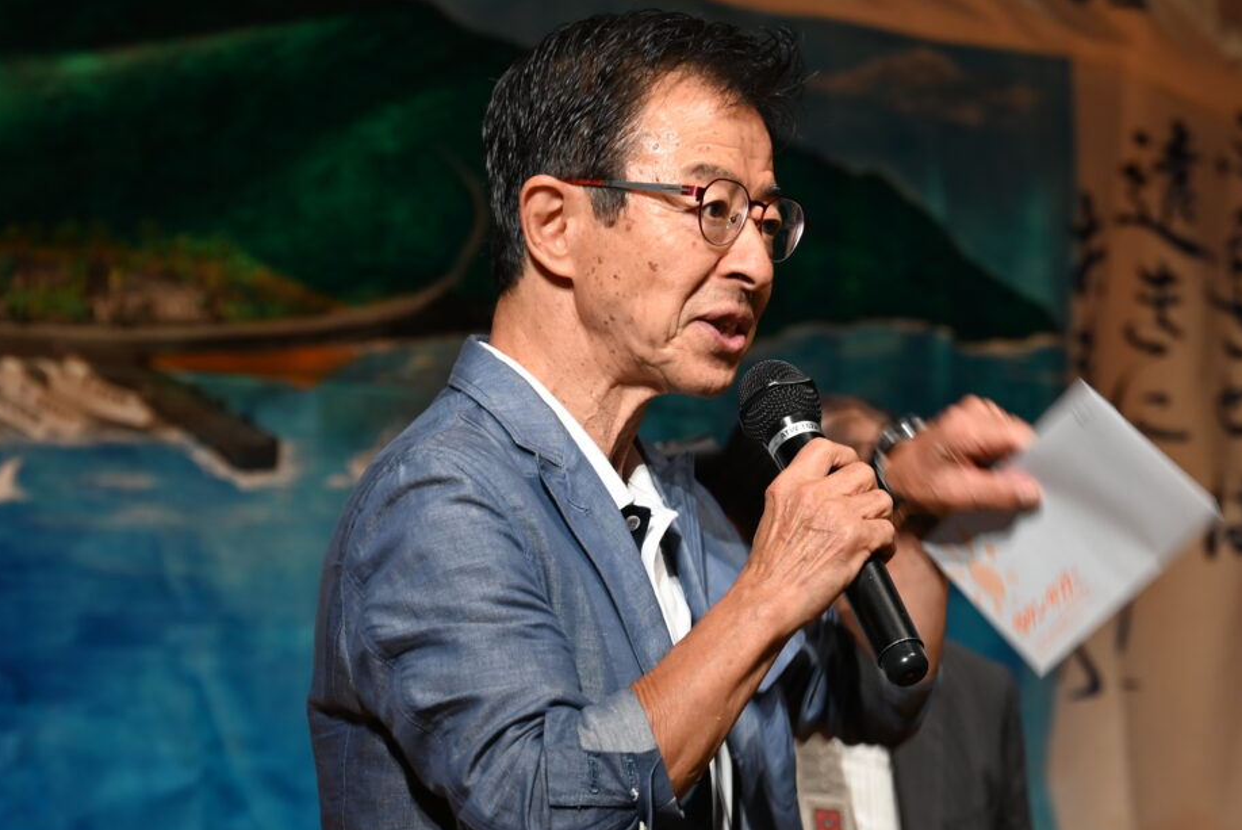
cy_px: 583
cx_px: 575
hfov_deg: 11.2
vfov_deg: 7.5
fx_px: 6351
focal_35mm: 184
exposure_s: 1/125
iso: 560
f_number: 6.3
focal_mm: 110
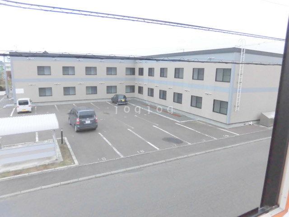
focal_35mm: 24
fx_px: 200
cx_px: 144
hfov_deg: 71.6
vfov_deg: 56.8
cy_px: 108
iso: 320
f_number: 3.1
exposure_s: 1/30
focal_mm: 4.3
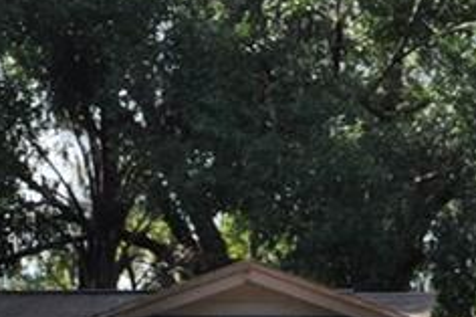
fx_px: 2061
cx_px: -75
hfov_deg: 12.9
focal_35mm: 156
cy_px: 625
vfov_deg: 8.4
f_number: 7.1
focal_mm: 24
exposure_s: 1/200
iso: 200
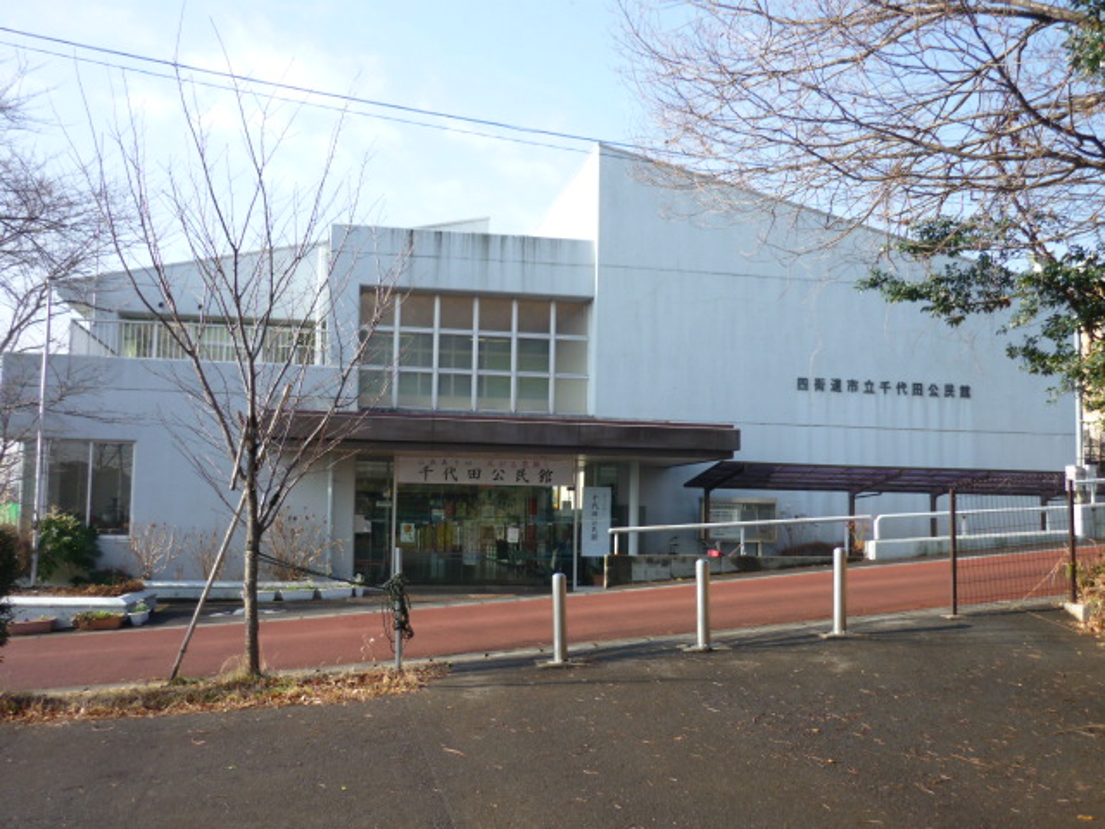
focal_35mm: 33
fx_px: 1053
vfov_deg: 42.9
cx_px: 552
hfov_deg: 55.4
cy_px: 414
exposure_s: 1/500
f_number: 2.8
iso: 80
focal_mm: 5.5
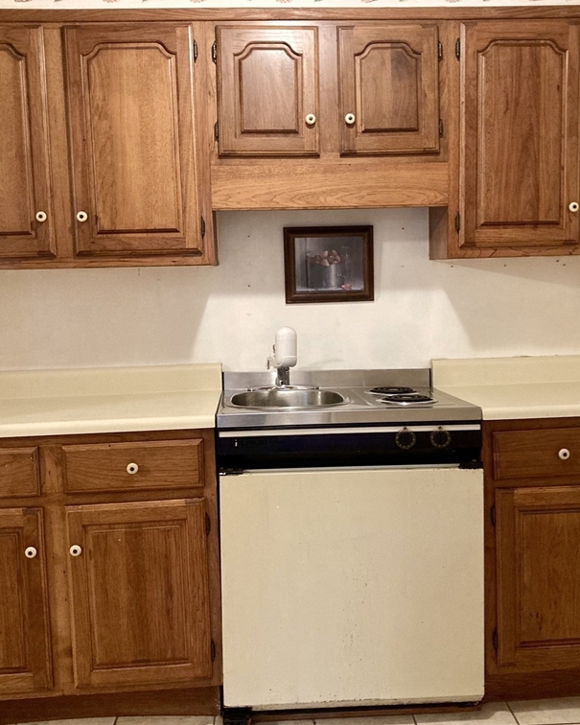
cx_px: 313
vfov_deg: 49.1
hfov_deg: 40.1
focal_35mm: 37
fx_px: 794
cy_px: 365
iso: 400
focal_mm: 3.99
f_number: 1.8
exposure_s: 1/30
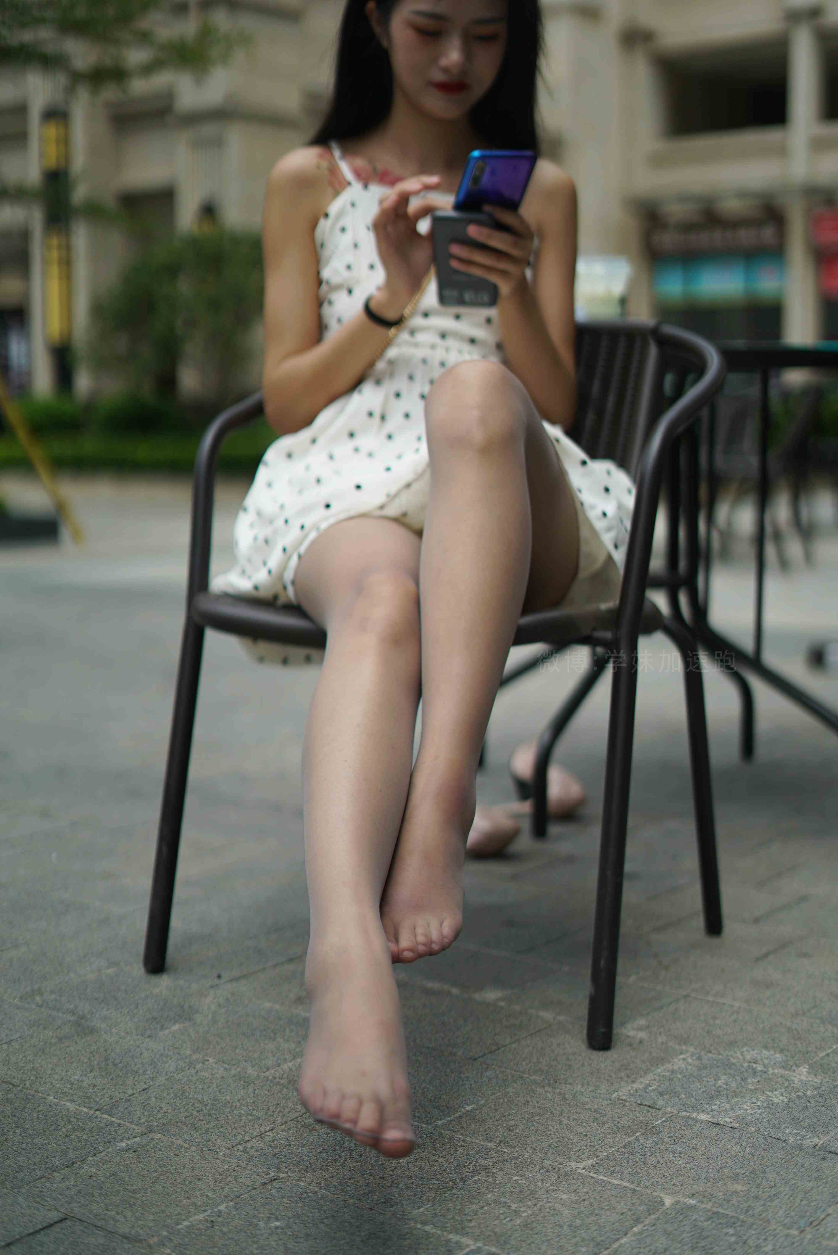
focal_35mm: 50
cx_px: 419
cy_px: 628
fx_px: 1743
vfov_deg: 39.6
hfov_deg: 27.0
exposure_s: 1/8000
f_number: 1.8
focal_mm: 50
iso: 200
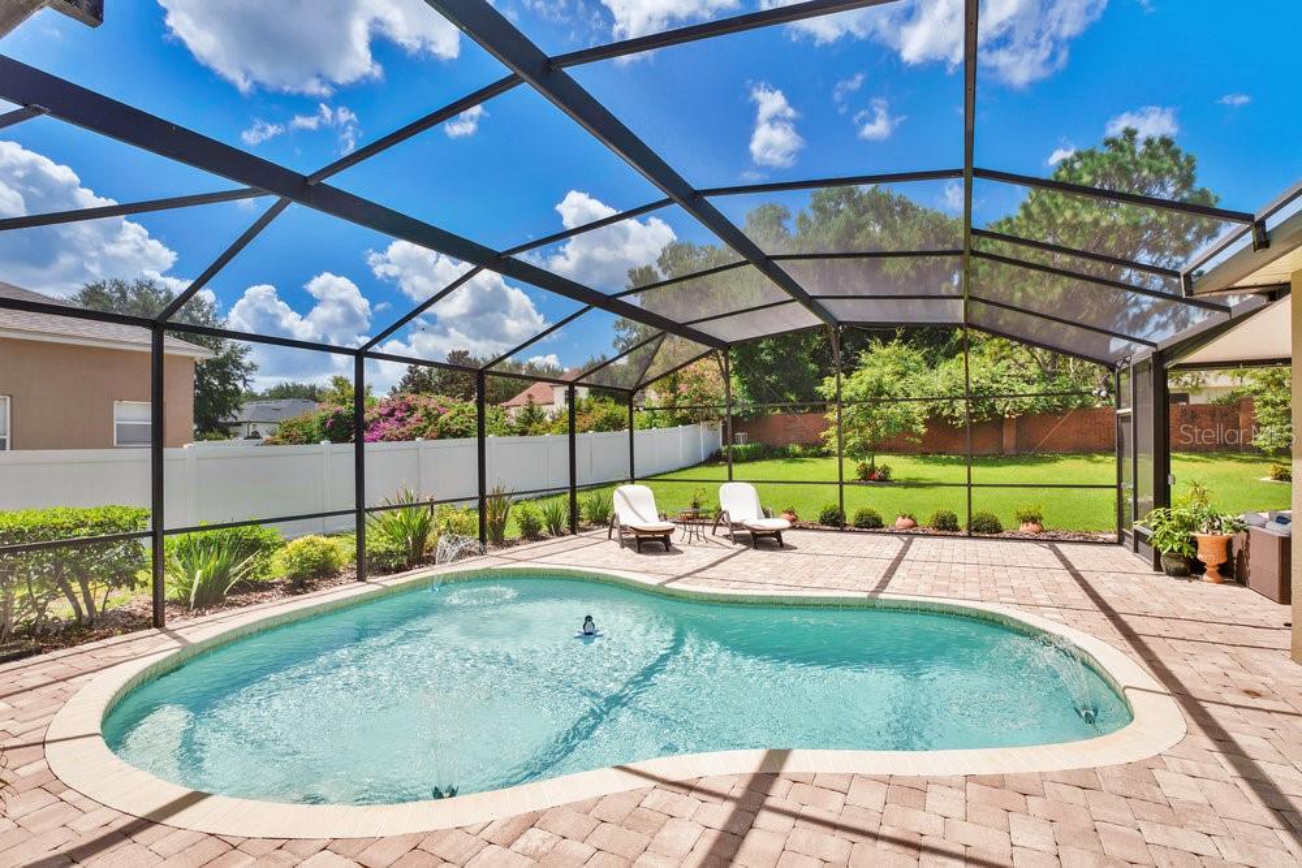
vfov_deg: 73.8
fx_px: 579
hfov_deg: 96.7
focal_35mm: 16
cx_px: 651
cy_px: 434
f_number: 9
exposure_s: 1/125
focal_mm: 16
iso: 100
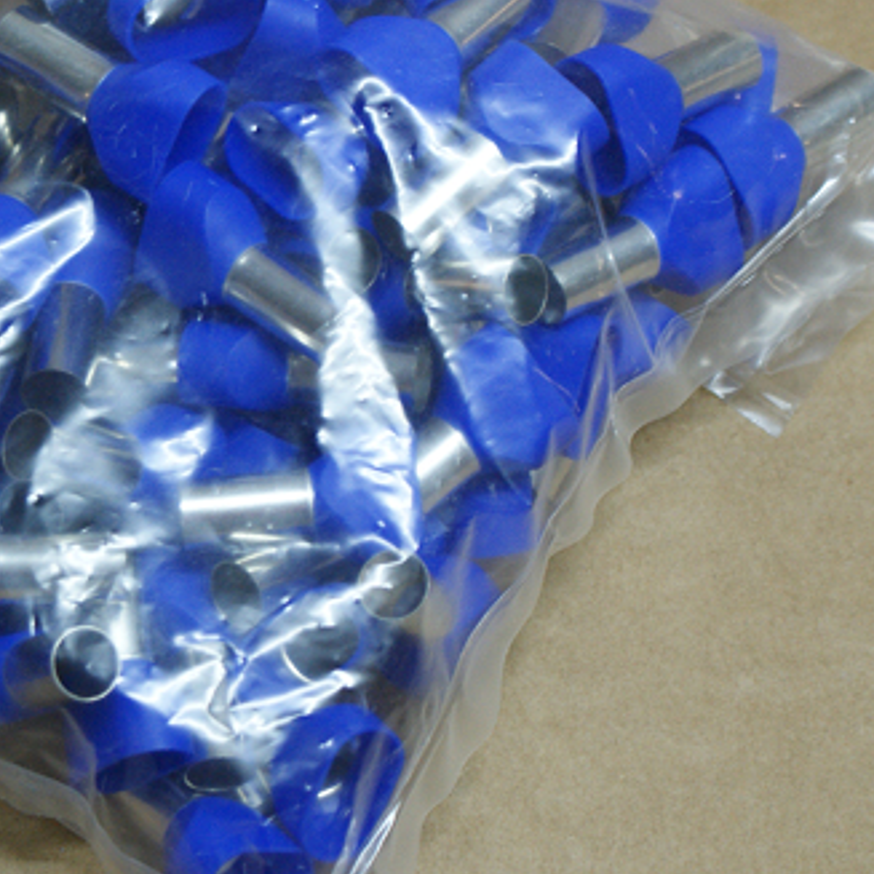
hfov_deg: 11.2
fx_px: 4456
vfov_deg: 11.2
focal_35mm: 156
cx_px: 182
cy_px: 342
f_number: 5.6
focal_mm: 50
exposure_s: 1/13
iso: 400
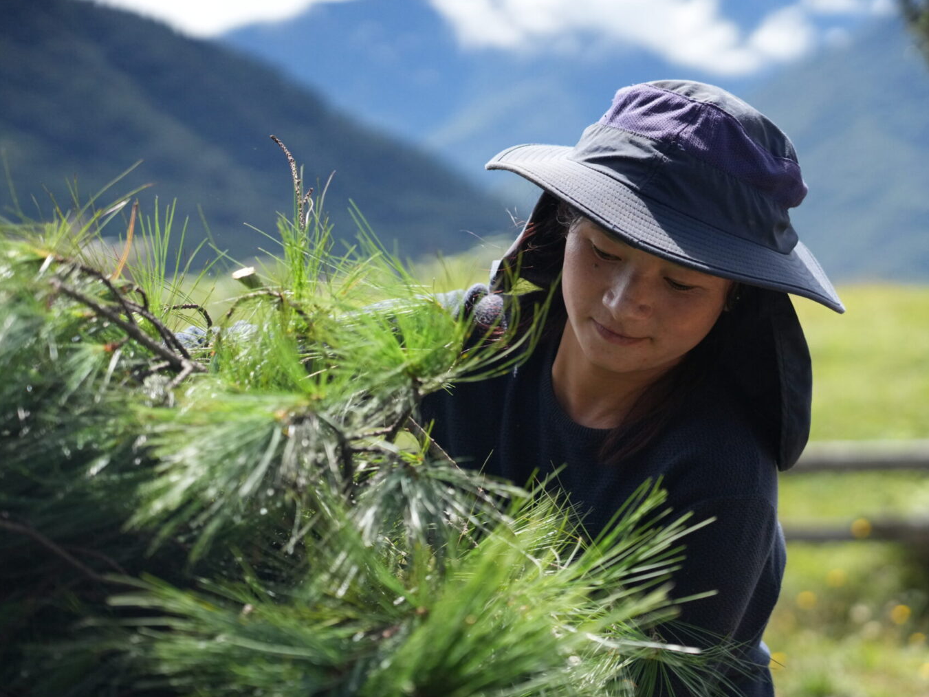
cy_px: 348
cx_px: 470
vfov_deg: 14.0
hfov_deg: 18.5
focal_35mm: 106
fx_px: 2846
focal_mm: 97
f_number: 4
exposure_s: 1/8000
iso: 2000
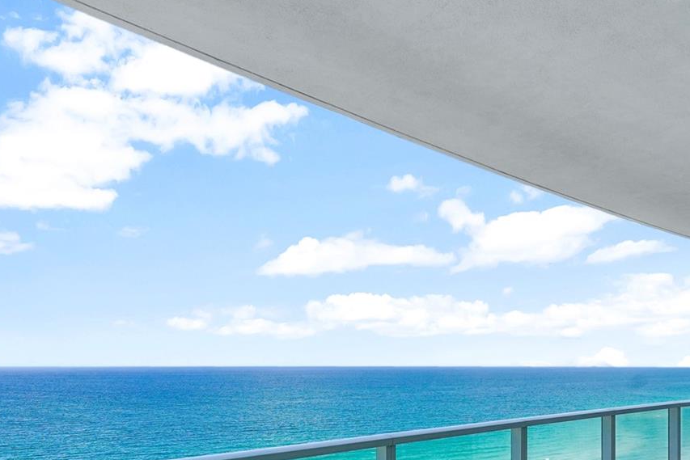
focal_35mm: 30
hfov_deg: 61.8
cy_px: 361
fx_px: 575
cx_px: 381
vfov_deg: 41.9
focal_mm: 16
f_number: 8
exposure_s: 1/1250
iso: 250
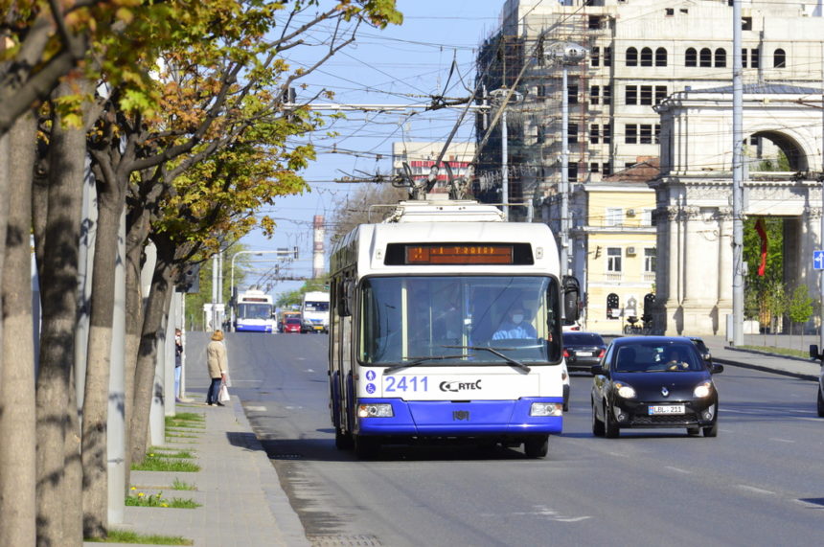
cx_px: 412
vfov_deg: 6.8
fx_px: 4572
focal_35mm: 200
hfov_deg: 10.3
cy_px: 274
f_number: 13
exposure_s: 1/2000
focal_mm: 200
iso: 2500
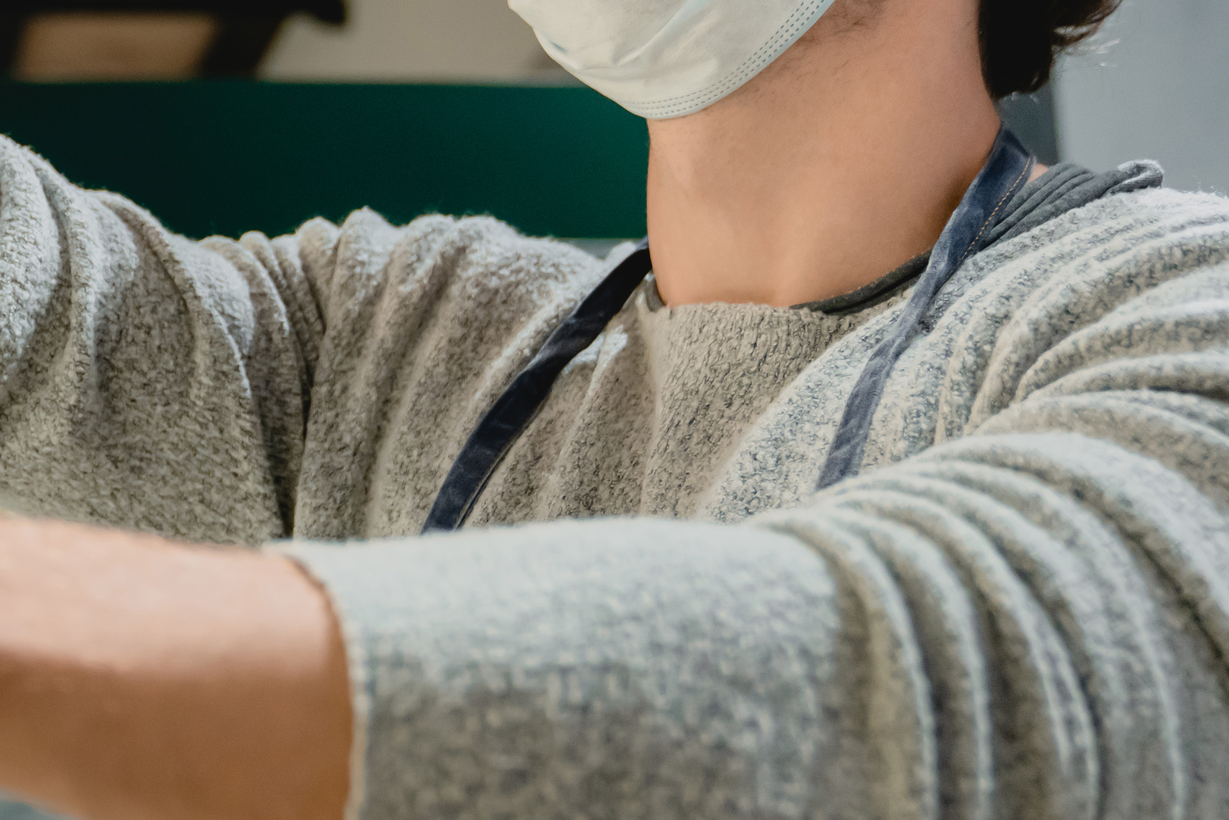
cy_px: 259
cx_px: -161
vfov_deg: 15.0
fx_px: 3107
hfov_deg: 21.1
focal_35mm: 91
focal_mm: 31
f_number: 2.8
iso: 1250
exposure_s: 1/400
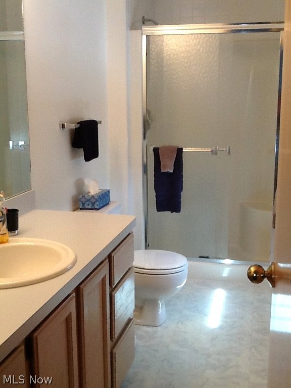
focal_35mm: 44
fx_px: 493
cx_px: 146
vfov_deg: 42.9
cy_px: 194
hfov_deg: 32.9
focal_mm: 2.03
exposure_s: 1/30
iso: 80
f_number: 2.4
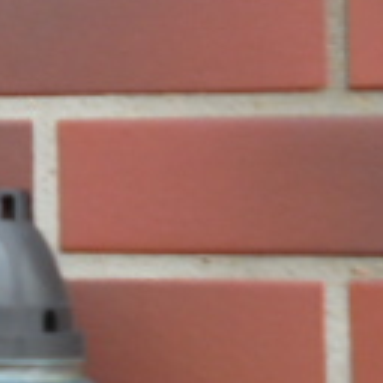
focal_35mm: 168
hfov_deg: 9.4
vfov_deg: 10.4
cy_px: 51
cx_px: -512
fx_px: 2103
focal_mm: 6.9
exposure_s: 1/80
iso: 100
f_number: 4.2
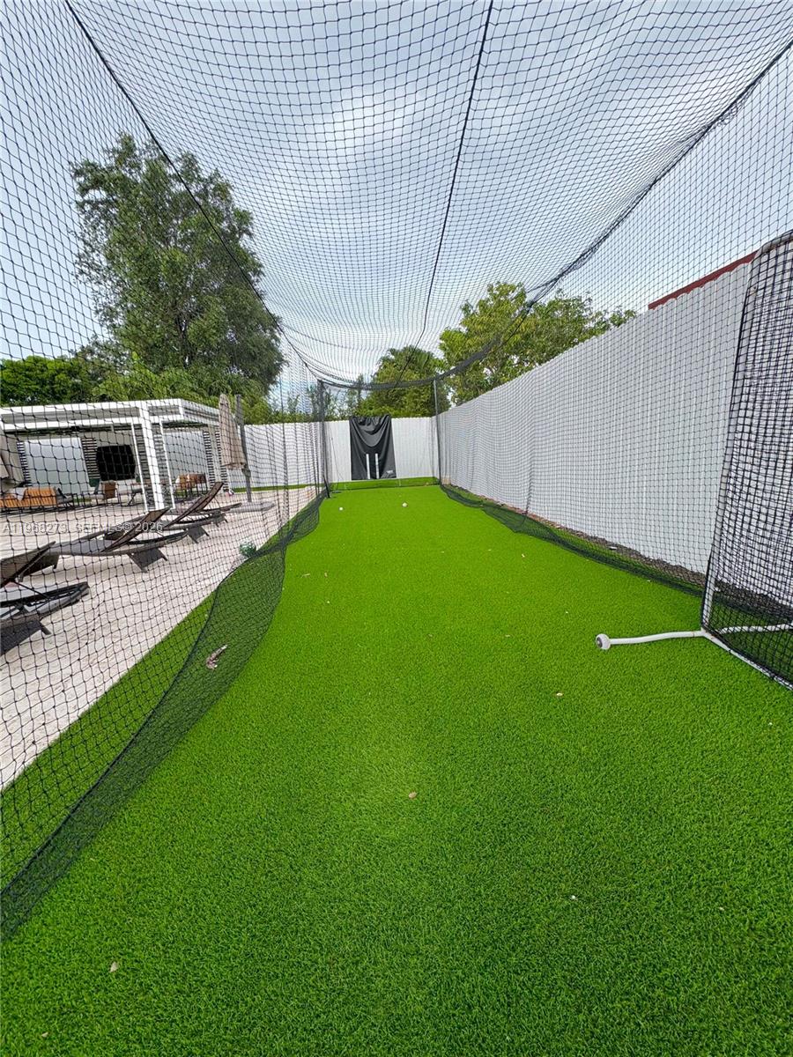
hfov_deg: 85.7
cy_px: 528
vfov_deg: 102.1
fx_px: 428
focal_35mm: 14
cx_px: 396
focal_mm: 2.22
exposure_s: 1/180
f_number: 2.2
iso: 40
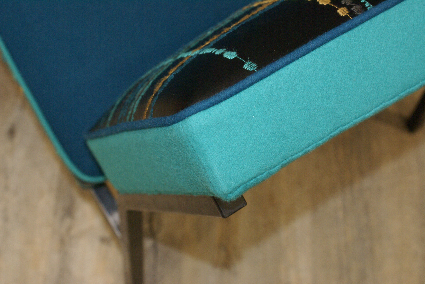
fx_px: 798
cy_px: 142
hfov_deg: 29.8
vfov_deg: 20.2
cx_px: 212
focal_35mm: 68
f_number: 5.6
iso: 400
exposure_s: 1/60
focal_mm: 45
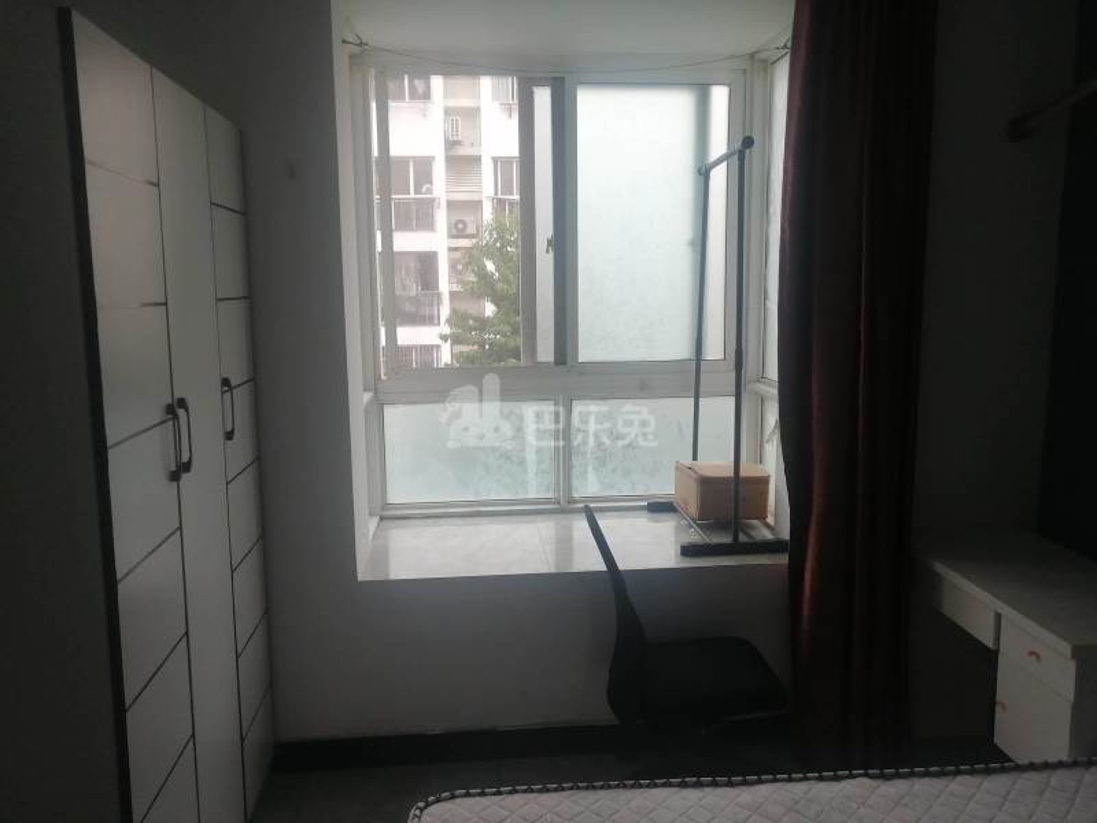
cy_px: 412
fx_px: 824
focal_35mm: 26
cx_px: 548
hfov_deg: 67.3
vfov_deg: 53.1
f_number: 1.8
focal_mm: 3.62
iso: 64
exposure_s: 1/100
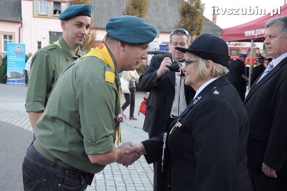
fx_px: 358
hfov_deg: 43.6
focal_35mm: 45
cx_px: 144
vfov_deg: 29.8
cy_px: 96
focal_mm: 30
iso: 400
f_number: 6.3
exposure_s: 1/160
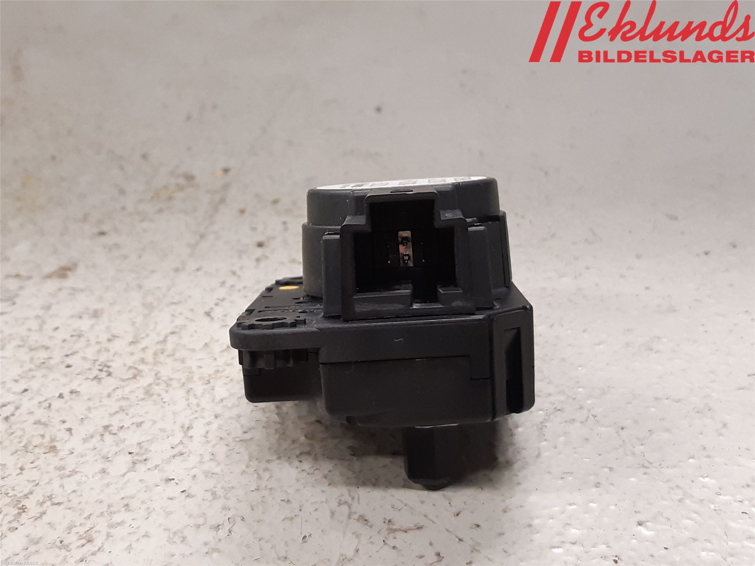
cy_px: 283
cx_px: 378
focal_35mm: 26
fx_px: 567
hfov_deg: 67.3
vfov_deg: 53.1
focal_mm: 3.93
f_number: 1.7
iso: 160
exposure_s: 1/50
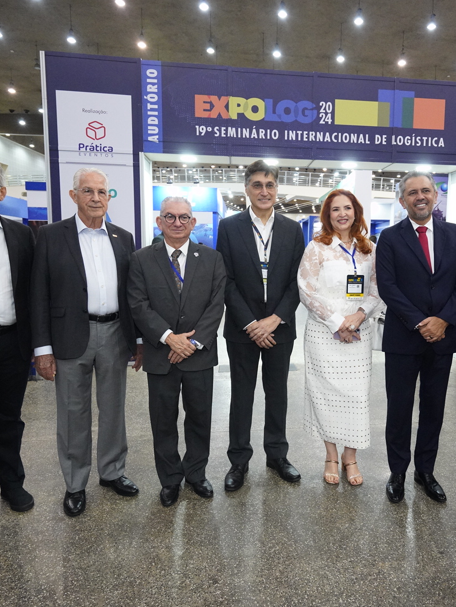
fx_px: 439
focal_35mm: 25
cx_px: 304
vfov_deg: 69.4
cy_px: 306
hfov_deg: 53.8
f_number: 4.5
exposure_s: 1/160
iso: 6400
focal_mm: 17
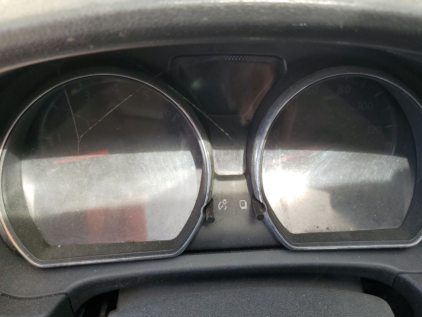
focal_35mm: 31
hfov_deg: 58.0
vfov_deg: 45.3
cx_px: 247
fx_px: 378
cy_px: 138
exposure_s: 1/278
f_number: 1.5
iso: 50
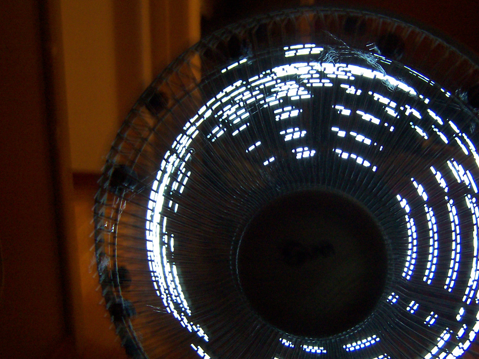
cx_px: 293
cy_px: 187
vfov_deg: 31.5
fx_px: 637
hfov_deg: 41.0
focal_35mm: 46
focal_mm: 5.5
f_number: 2.8
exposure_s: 1/8
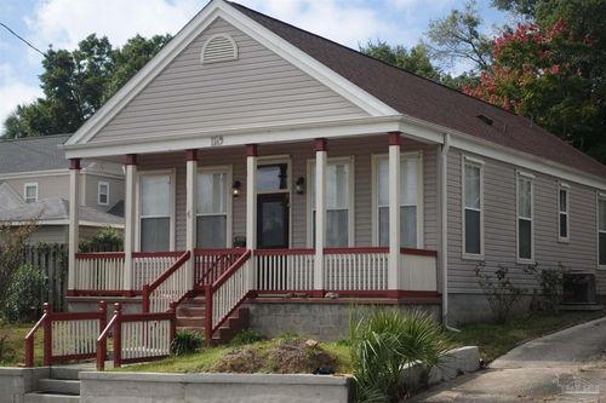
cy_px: 202
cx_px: 303
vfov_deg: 19.4
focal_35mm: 70
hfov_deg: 28.9
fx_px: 1178
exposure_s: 1/3200
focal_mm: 25.7
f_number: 2.8
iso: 1600
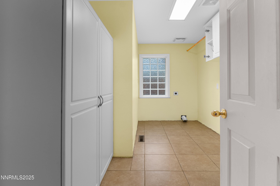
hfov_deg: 100.4
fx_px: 117
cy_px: 93
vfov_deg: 77.3
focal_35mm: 15
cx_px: 140
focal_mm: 10
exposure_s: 1/13
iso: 800
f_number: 6.3
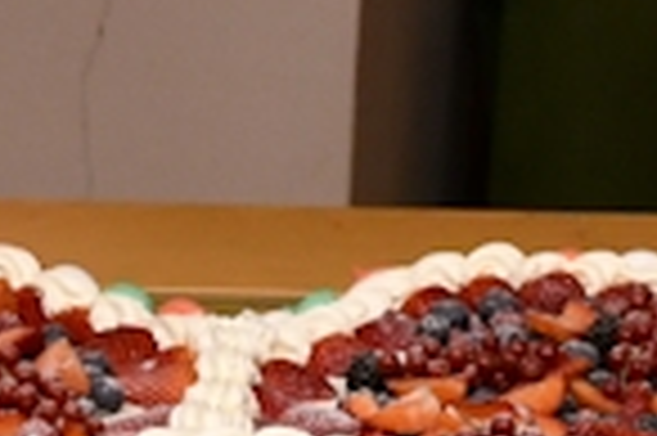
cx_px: 243
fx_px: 3591
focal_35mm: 197
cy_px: 793
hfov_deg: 10.4
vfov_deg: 6.8
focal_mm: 24
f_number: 3.8
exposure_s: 1/125
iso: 1000
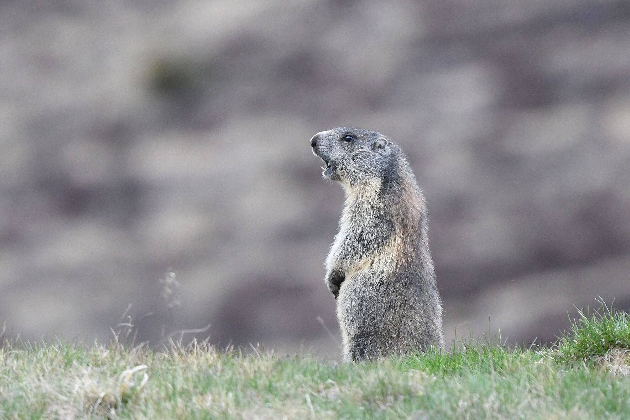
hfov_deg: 2.8
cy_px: 210
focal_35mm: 750
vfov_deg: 1.8
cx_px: 315
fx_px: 13119
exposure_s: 1/640
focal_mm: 500
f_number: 6.3
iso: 1250
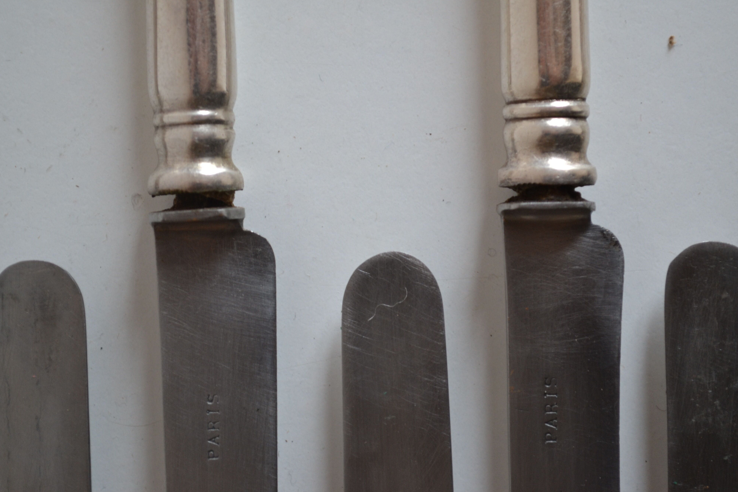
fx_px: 1959
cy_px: 210
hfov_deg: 21.3
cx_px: 367
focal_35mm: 96
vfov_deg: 14.3
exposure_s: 1/20
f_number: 5.6
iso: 400
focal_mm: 55
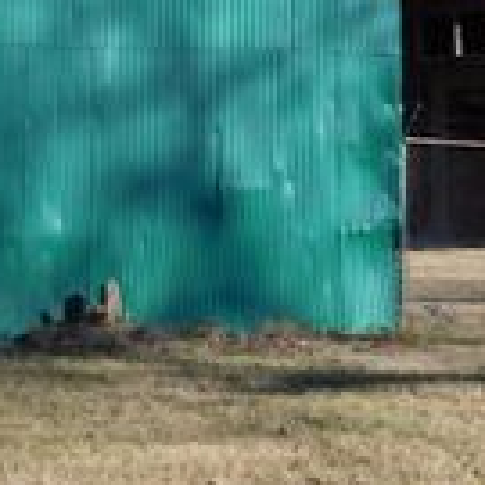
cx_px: 176
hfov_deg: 14.8
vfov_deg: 14.5
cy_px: 2
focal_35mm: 118
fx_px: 1870
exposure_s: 1/640
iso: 125
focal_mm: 6.3
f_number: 3.5
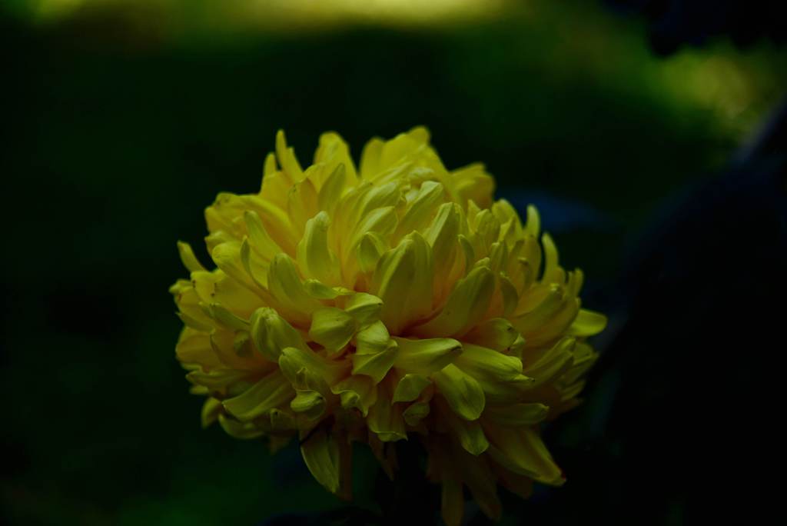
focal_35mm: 150
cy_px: 263
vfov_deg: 9.2
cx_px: 394
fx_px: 3281
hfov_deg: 13.7
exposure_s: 1/800
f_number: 5.6
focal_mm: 150
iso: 250
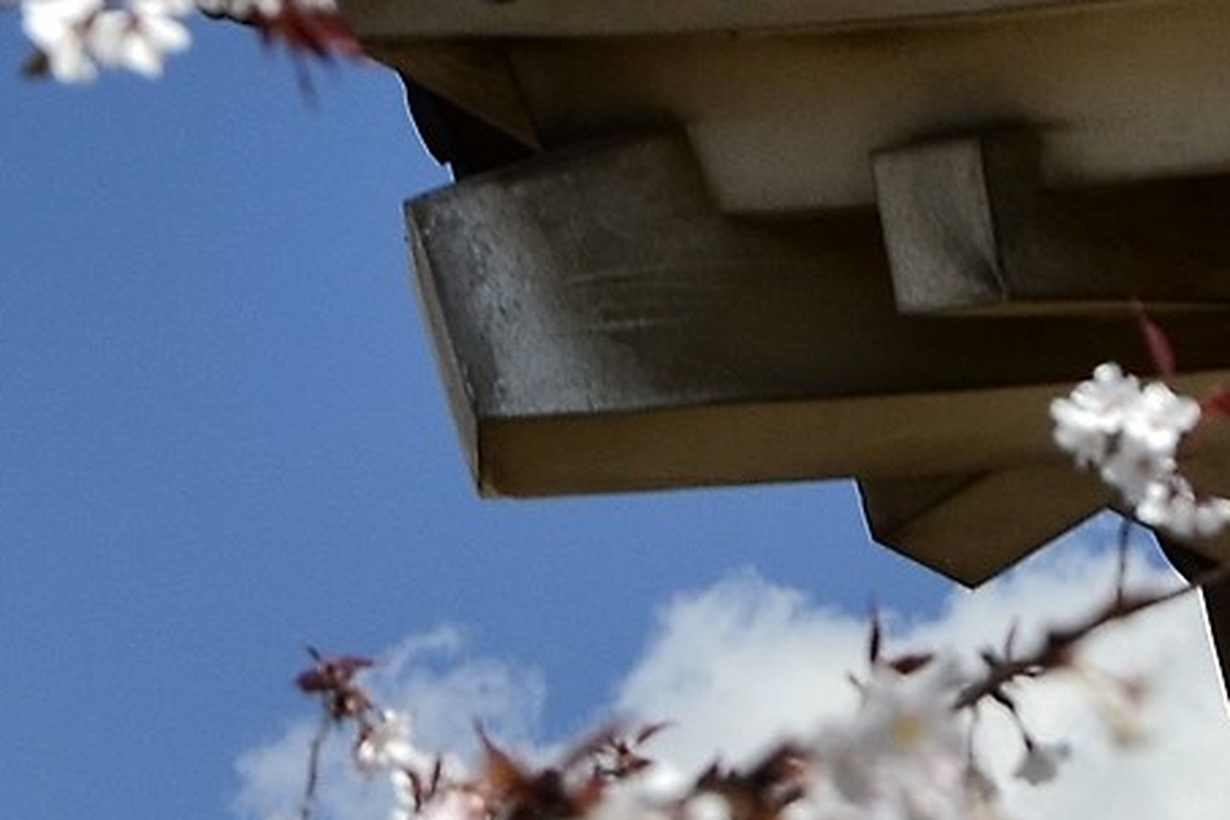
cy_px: 1838
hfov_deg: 3.7
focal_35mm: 556
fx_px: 18995
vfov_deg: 2.5
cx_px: 589
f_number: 9
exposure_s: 1/80
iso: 100
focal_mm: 70
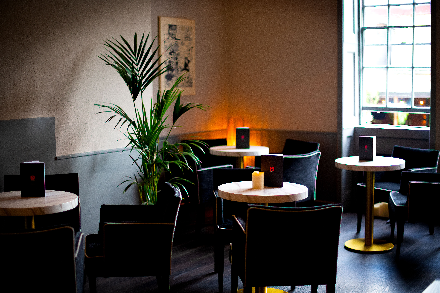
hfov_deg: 39.6
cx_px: 220
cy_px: 146
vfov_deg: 27.0
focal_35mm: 50
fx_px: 611
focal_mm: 50
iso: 500
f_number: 1.4
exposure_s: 1/320
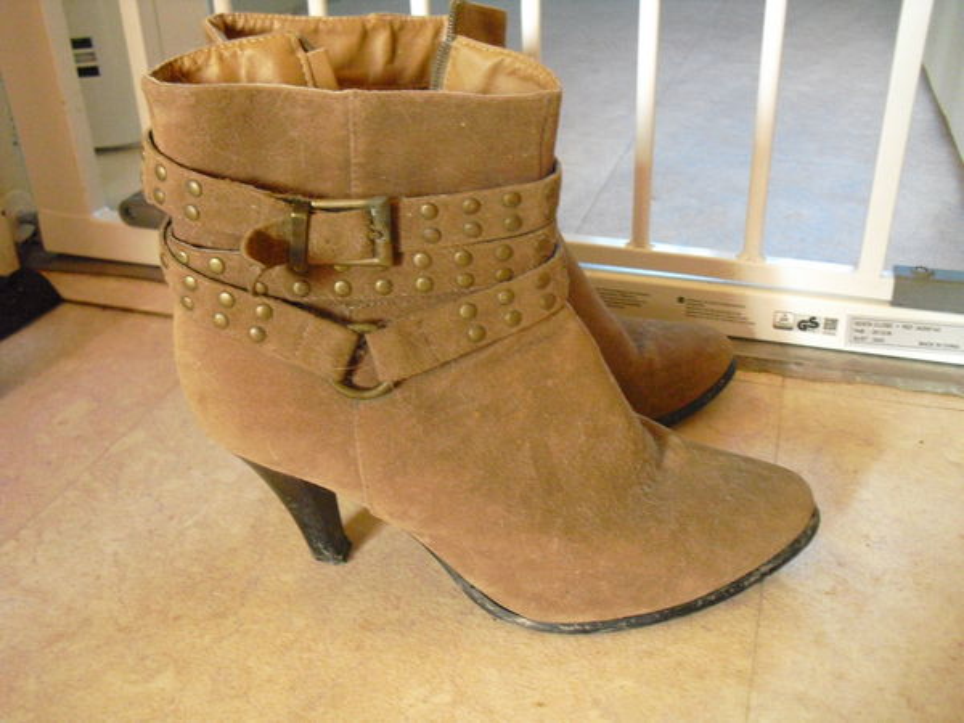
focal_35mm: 36
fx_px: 1003
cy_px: 362
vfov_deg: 39.7
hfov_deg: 51.4
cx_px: 482
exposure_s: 1/25
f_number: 3.1
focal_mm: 6.3
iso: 800
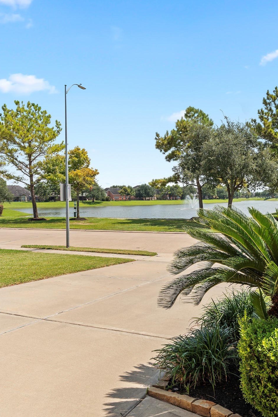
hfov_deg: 40.6
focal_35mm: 32
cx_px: 183
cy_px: 208
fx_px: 371
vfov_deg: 58.7
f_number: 8
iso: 100
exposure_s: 1/160
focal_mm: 21
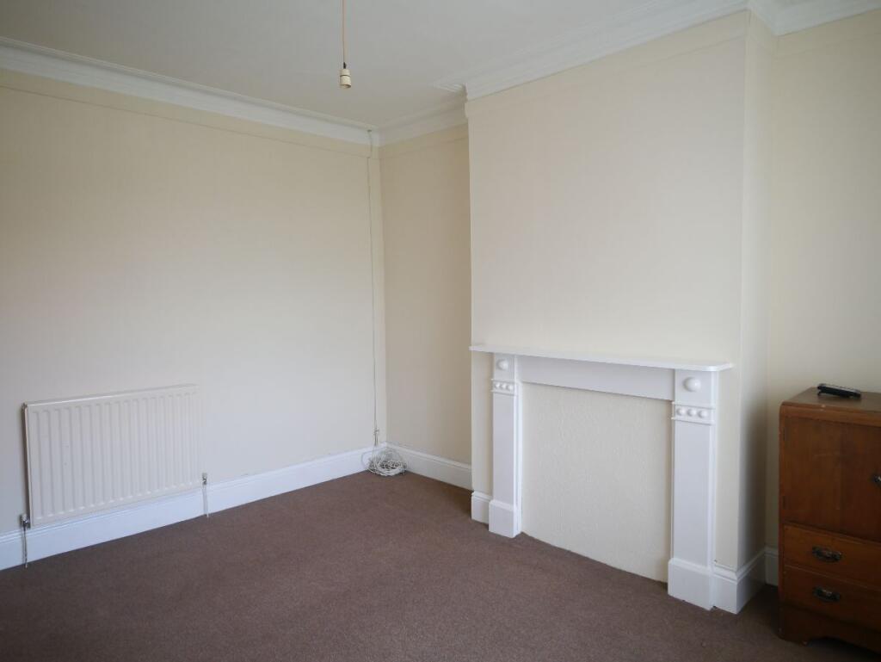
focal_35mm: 24
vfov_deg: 56.9
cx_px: 440
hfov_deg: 71.6
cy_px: 331
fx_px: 611
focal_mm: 12
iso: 400
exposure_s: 1/60
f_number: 4
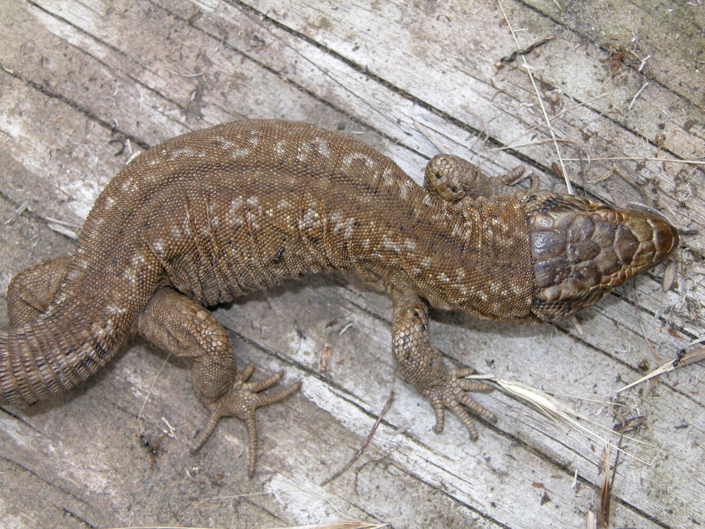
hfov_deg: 24.1
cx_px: 352
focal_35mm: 81
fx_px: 1650
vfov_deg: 18.2
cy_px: 264
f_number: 4.4
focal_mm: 21
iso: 100
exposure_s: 1/253
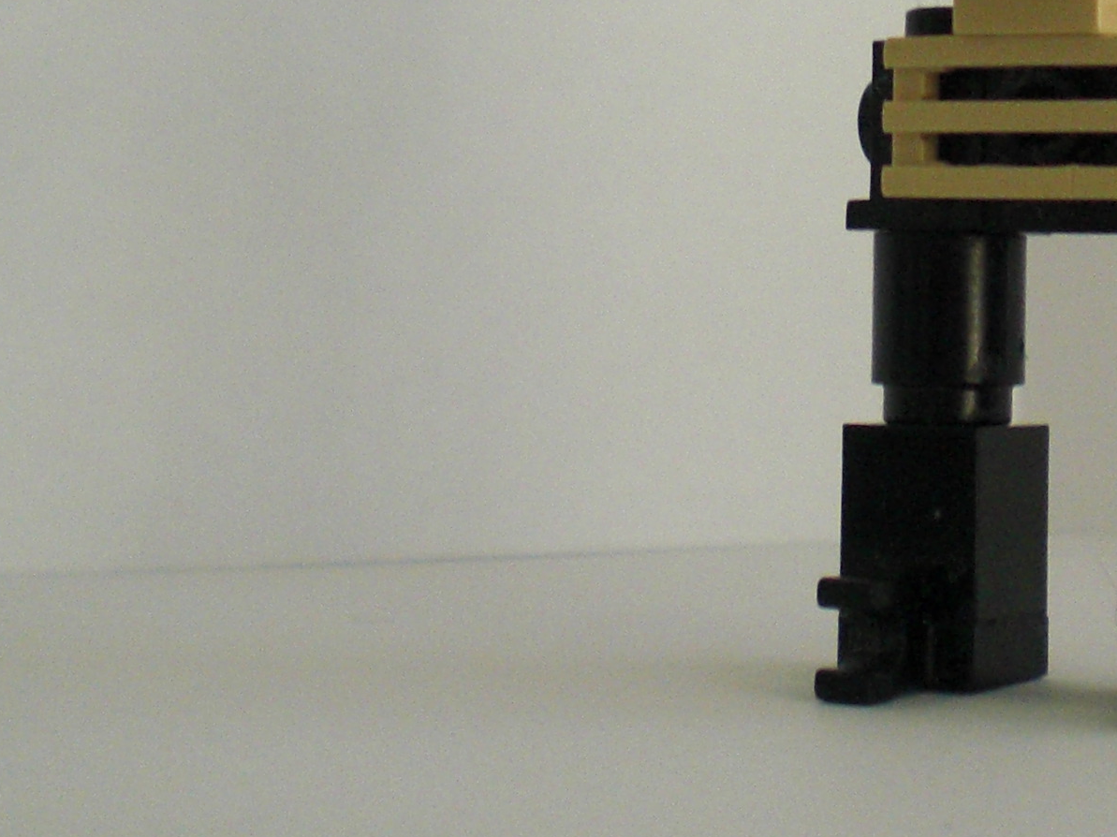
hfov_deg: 18.6
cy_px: 228
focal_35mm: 104
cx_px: 1007
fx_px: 3355
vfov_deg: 14.2
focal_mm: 6.3
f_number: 3.1
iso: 200
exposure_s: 1/50
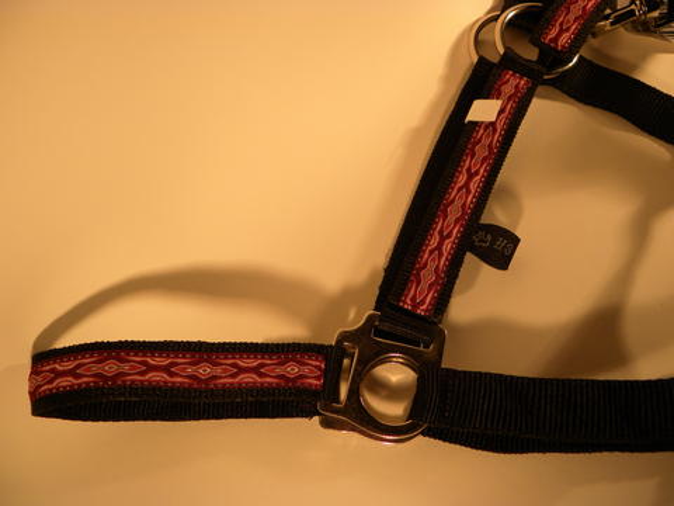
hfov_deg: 61.7
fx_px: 565
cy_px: 253
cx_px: 337
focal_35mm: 29
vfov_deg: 48.2
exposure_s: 1/83.1
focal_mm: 5.2
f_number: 2.8
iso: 91
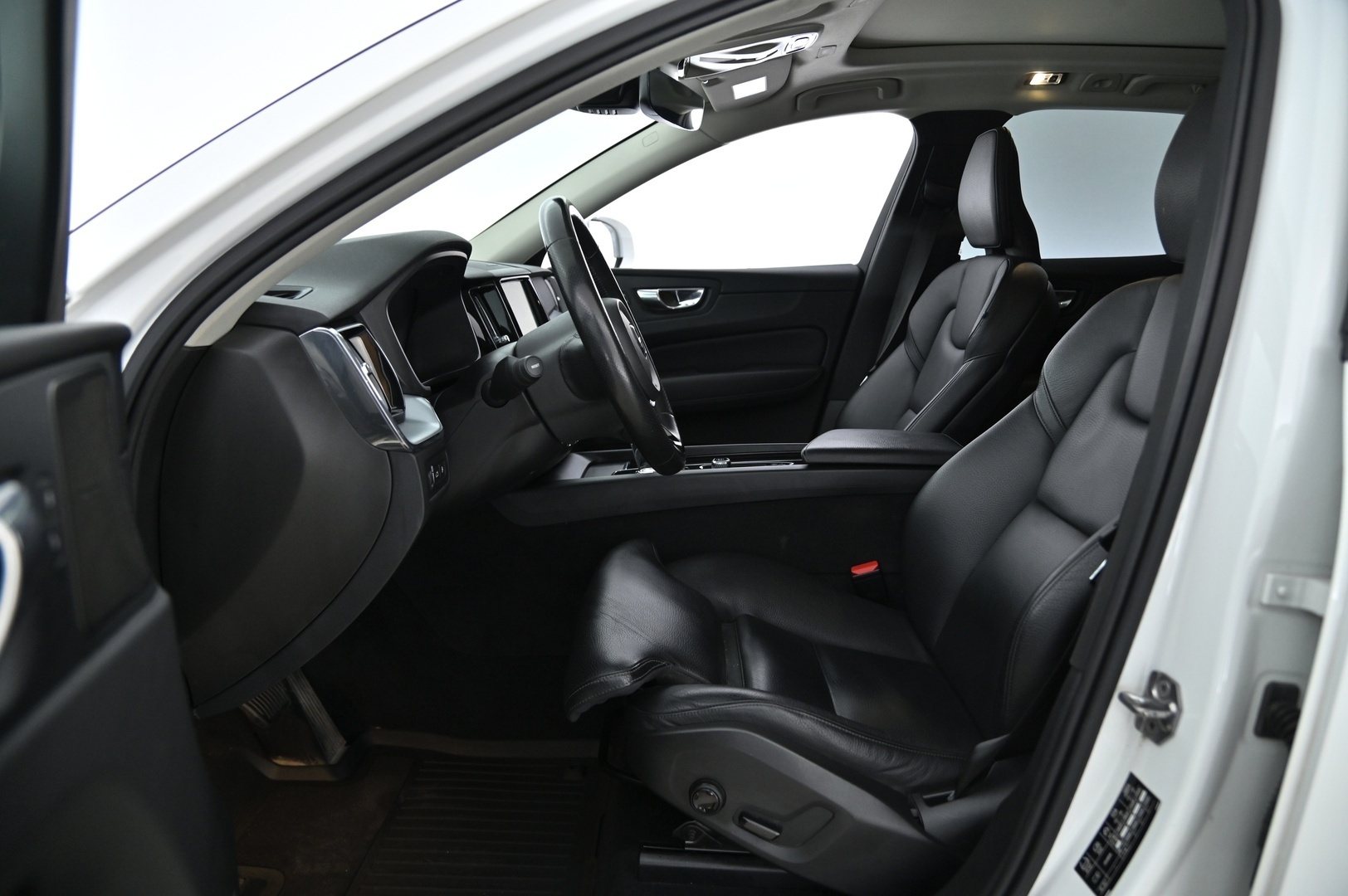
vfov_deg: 53.1
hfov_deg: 73.8
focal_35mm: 24
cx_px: 674
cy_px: 448
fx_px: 898
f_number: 4
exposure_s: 1/30
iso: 1250
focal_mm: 24
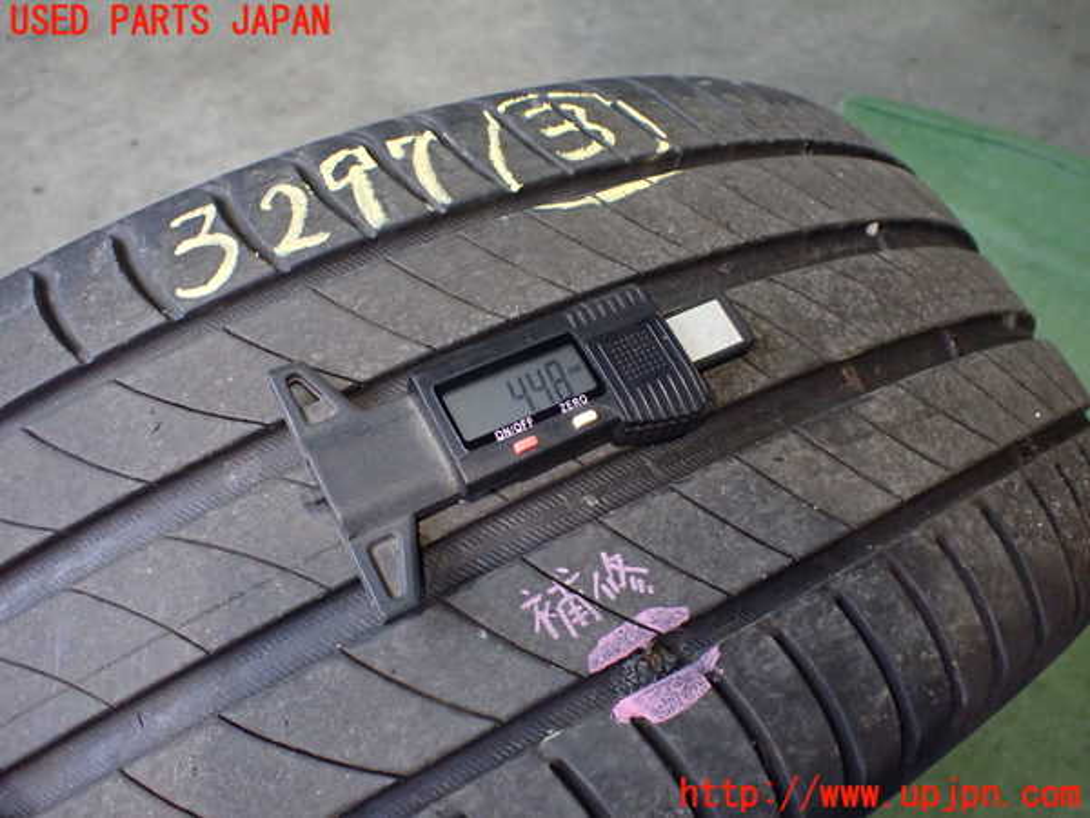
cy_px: 409
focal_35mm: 30
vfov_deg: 46.8
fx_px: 945
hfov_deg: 60.0
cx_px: 545
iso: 800
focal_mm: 5.4
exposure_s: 1/125
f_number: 2.3
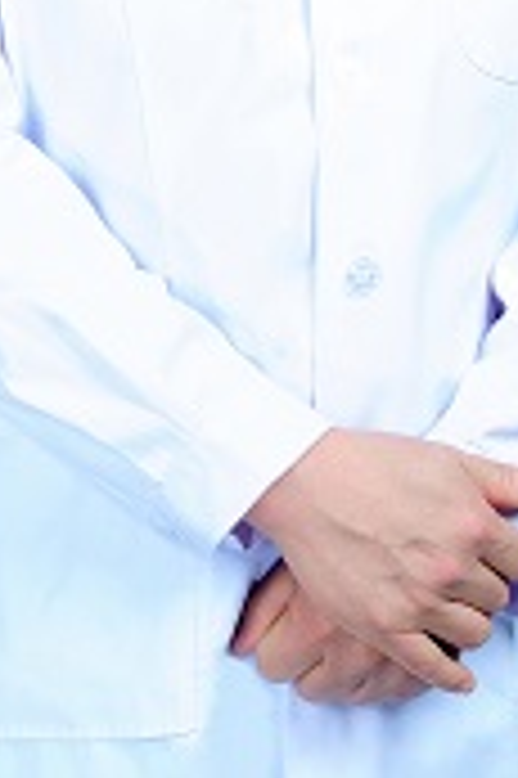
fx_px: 2811
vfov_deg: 15.3
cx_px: 266
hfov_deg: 10.5
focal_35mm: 130
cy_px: -99
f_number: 9
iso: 200
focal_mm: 50
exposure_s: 1/160
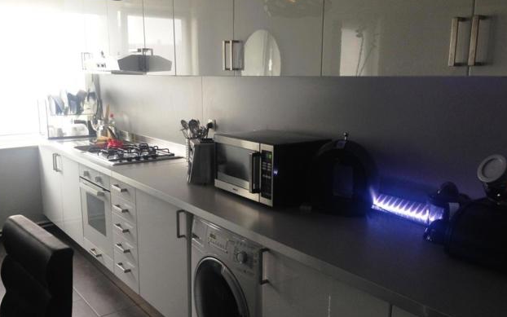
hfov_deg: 54.0
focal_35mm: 36
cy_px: 176
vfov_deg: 35.3
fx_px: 498
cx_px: 254
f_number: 2.4
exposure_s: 1/20
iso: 64
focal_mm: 4.12
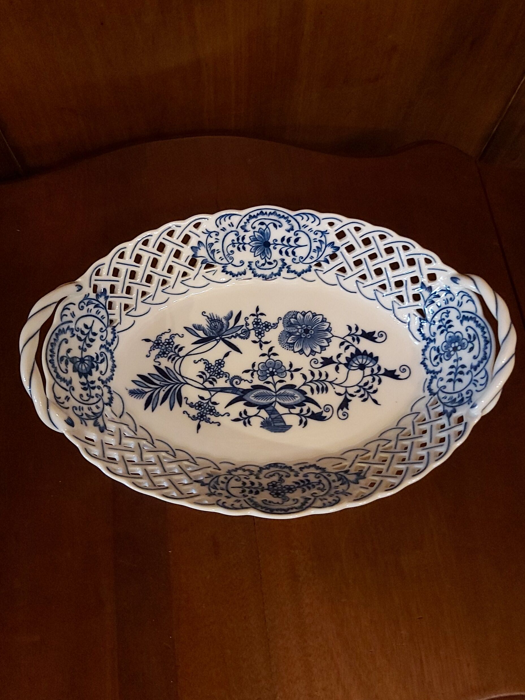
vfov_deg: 65.3
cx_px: 268
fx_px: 546
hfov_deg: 51.3
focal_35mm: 27
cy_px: 349
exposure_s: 1/25
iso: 555
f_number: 1.7
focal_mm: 3.92
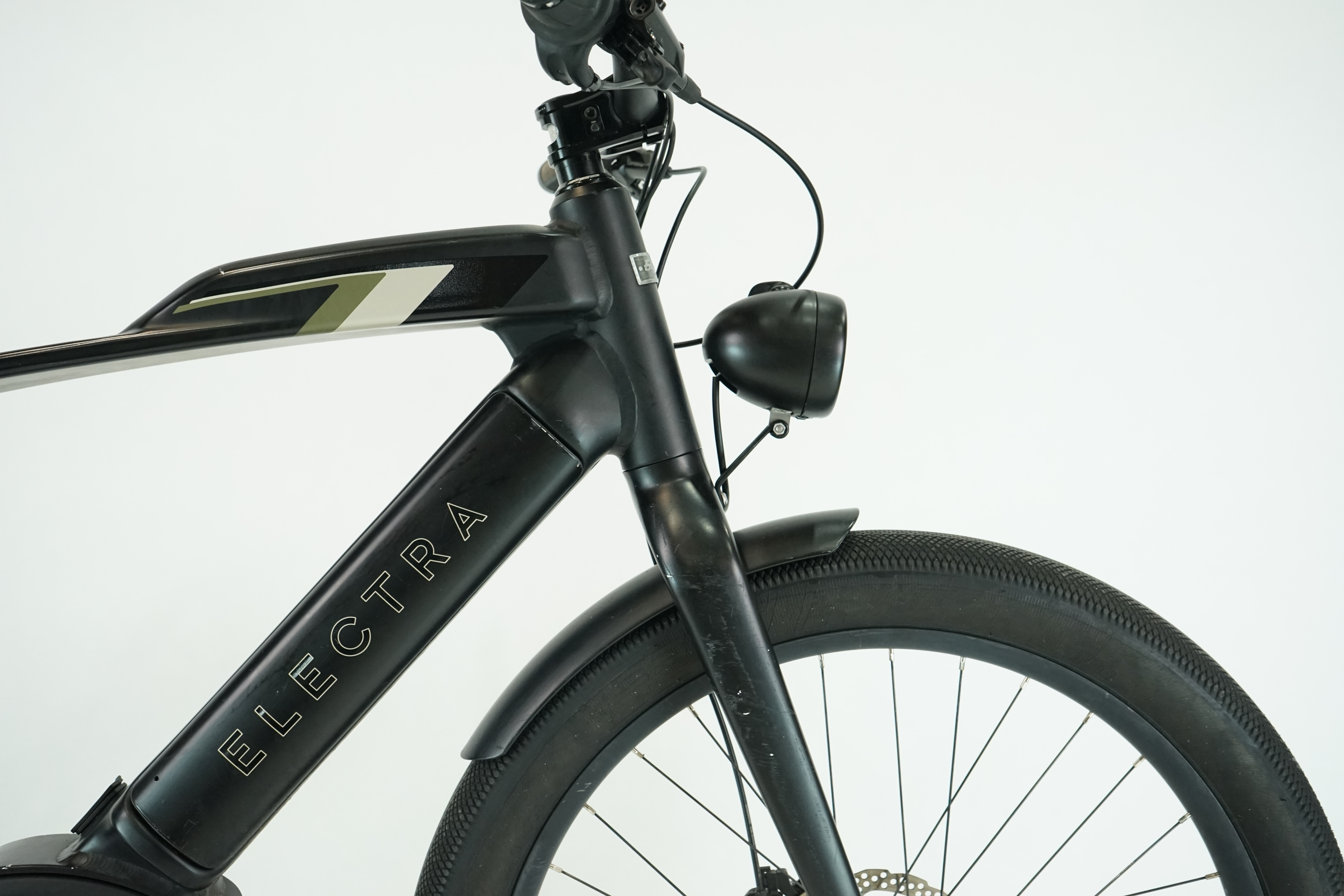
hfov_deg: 54.4
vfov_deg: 37.9
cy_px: 448
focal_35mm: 35
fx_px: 1307
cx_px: 672
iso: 2500
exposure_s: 1/200
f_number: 6.3
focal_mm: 35
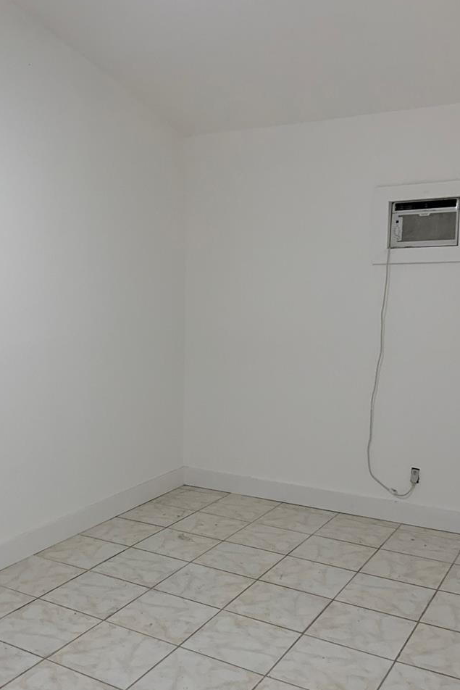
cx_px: 150
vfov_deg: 50.4
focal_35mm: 38
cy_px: 405
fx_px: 728
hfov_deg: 34.7
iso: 80
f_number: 1.8
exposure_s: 1/60
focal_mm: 3
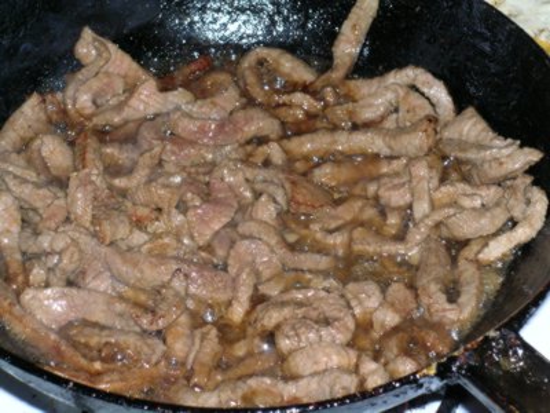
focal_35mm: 116
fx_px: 1843
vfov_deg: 12.8
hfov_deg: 17.0
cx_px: 275
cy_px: 206
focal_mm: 24
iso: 200
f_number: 6.5
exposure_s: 1/60.3
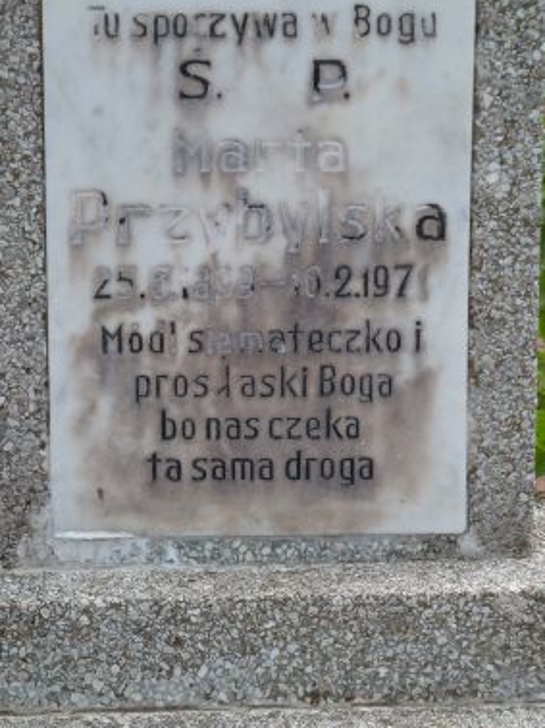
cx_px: 223
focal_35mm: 174
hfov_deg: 8.5
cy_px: 356
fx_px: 3657
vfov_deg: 11.4
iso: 80
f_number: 4.5
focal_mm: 22.5
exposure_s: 1/320
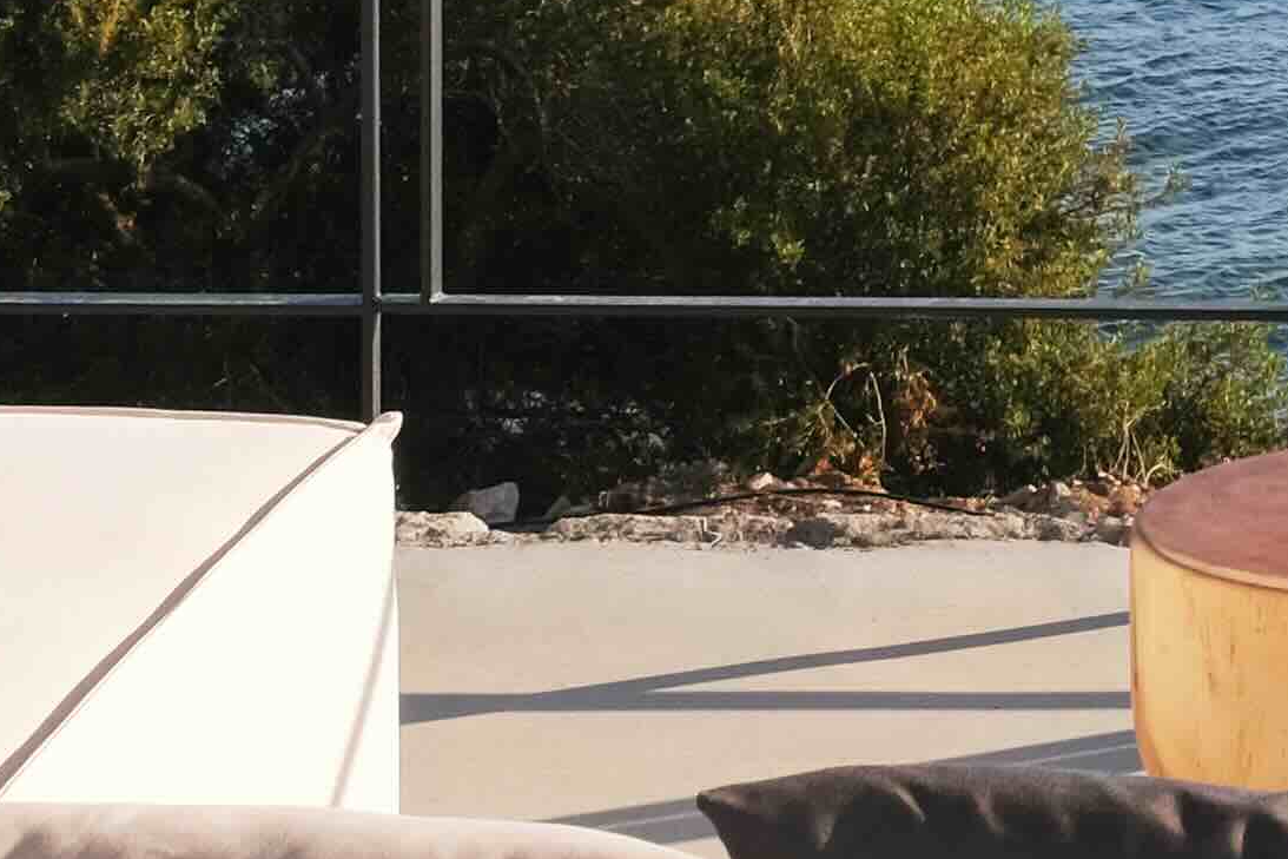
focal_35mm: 137
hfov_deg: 14.0
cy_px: -901
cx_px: 1928
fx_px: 4902
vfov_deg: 9.3
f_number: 8
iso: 400
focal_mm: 16
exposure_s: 1/680
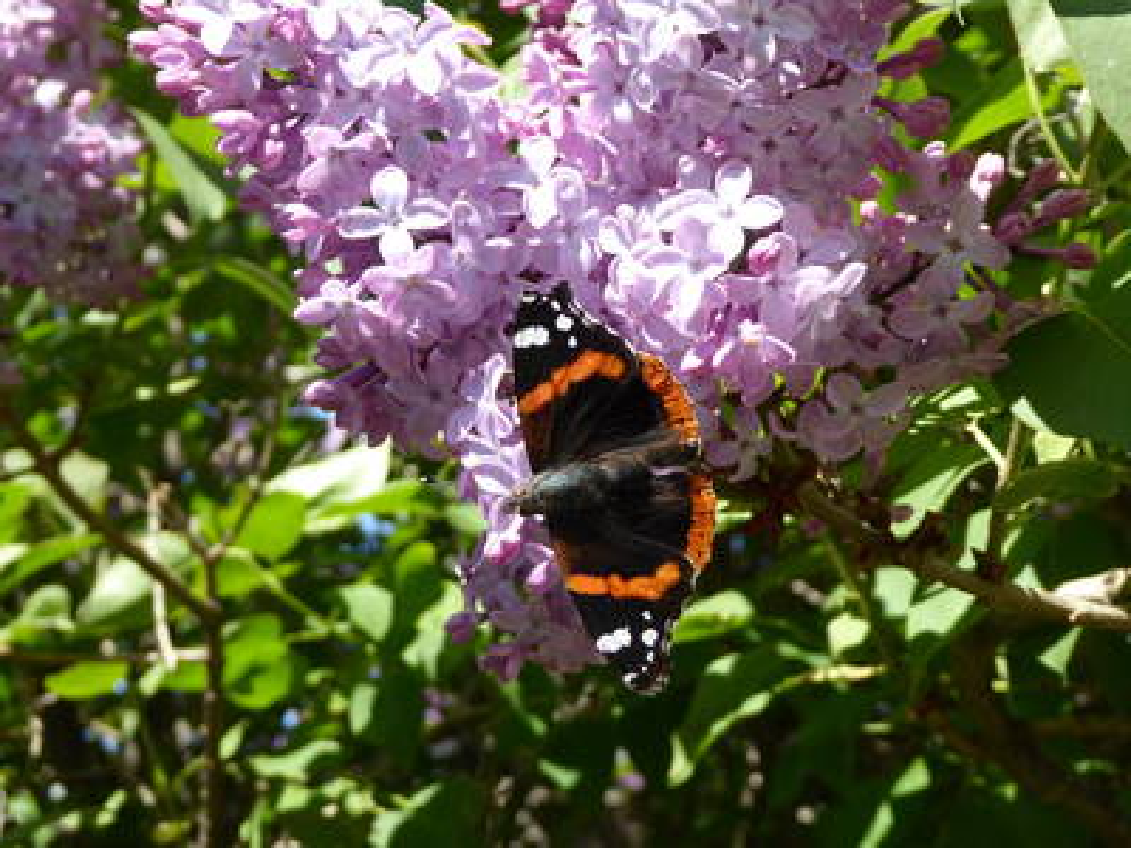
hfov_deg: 29.8
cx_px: 566
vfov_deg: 22.6
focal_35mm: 65
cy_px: 424
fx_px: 2124
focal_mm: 10.9
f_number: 4.3
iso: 100
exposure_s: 1/250
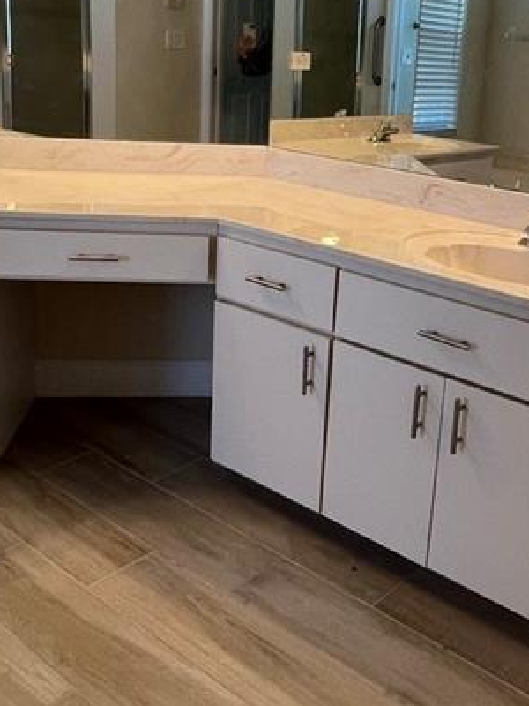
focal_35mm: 39
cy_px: 242
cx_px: 347
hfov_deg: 36.5
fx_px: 795
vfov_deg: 47.2
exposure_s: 1/120
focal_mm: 1.57
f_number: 1.8
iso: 64
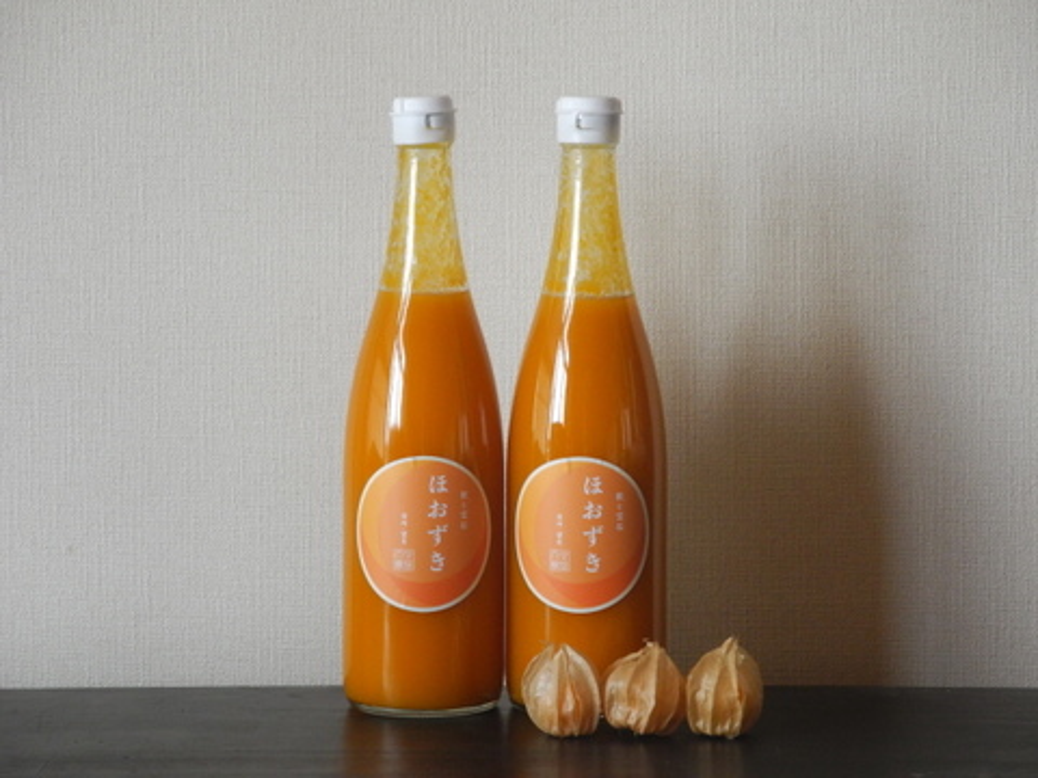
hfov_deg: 11.4
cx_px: 519
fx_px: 5188
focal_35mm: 173
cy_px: 389
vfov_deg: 8.6
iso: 400
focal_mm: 37
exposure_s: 1/125
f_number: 5.6
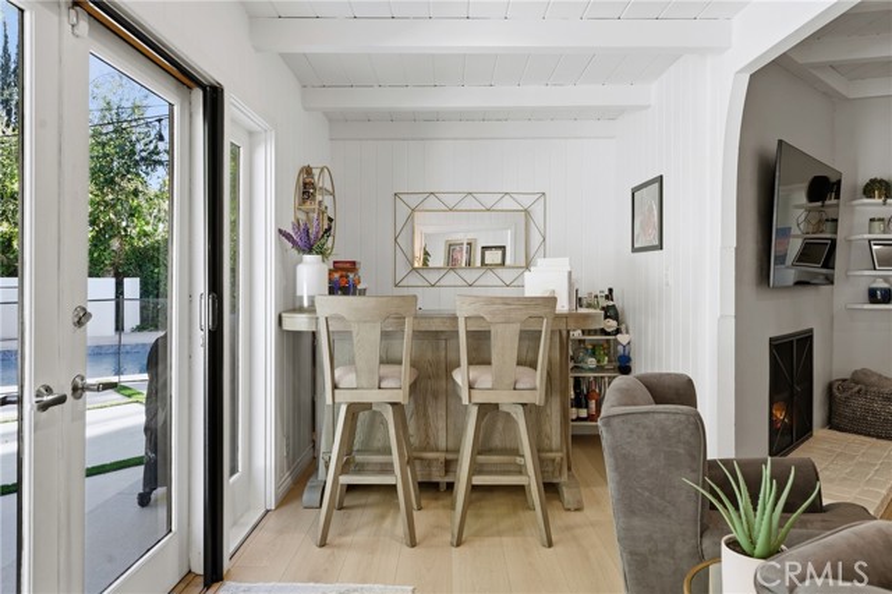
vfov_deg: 57.2
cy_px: 297
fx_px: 545
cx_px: 446
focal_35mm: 22
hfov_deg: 78.6
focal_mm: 22
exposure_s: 1/40
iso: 160
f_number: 8
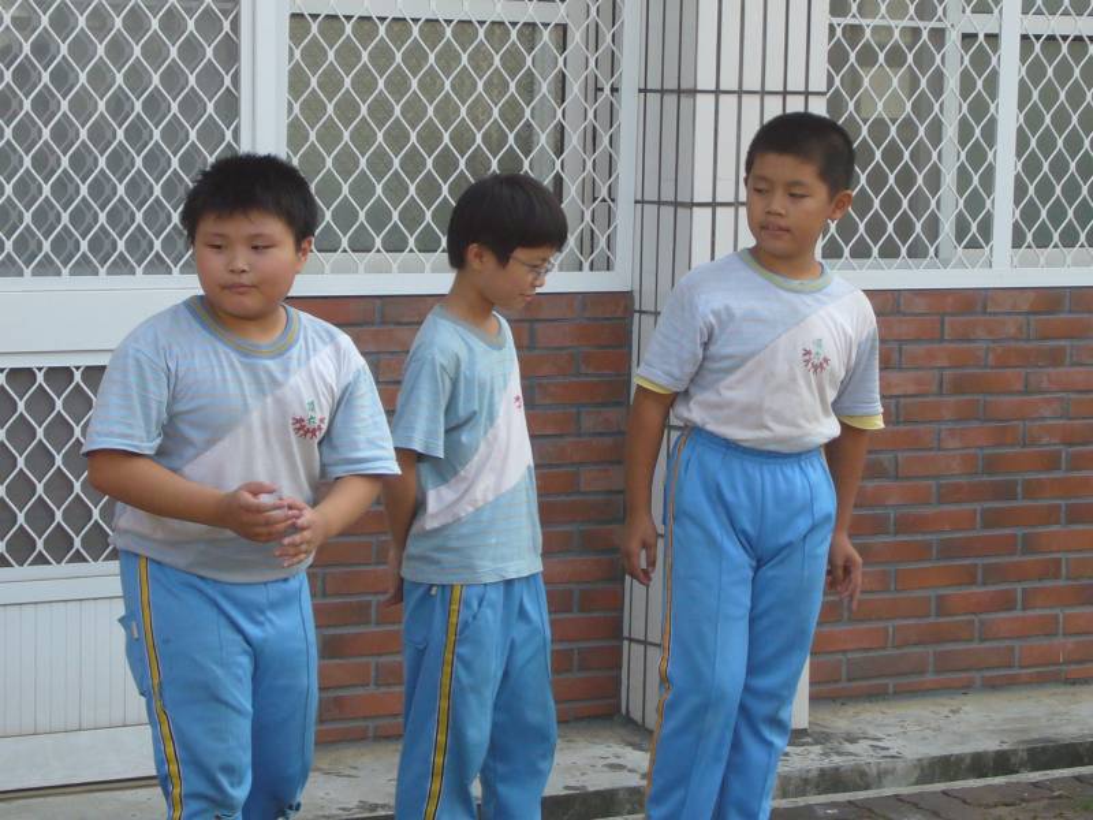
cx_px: 546
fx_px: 4042
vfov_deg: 11.6
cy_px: 410
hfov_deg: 15.4
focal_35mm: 128
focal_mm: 15.5
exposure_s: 1/160
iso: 100
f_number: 5.3
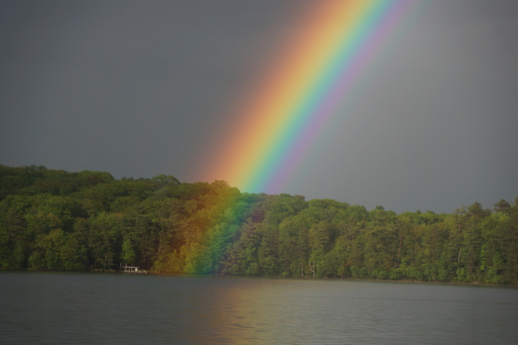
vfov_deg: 7.6
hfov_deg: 11.4
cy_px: 172
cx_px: 259
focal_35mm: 180
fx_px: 2590
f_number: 5.6
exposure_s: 1/200
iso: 125
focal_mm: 120
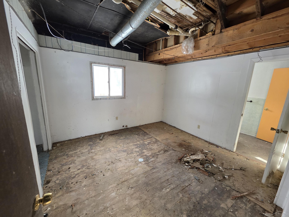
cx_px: 144
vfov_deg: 89.9
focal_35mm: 13
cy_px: 108
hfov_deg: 106.2
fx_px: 109
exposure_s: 1/120
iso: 160
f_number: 1.9
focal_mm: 2.2
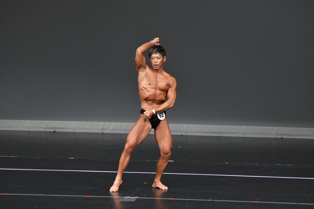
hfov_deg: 6.5
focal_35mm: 315
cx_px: 157
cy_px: 104
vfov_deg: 4.4
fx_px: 2746
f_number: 5.6
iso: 4000
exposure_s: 1/400
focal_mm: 210
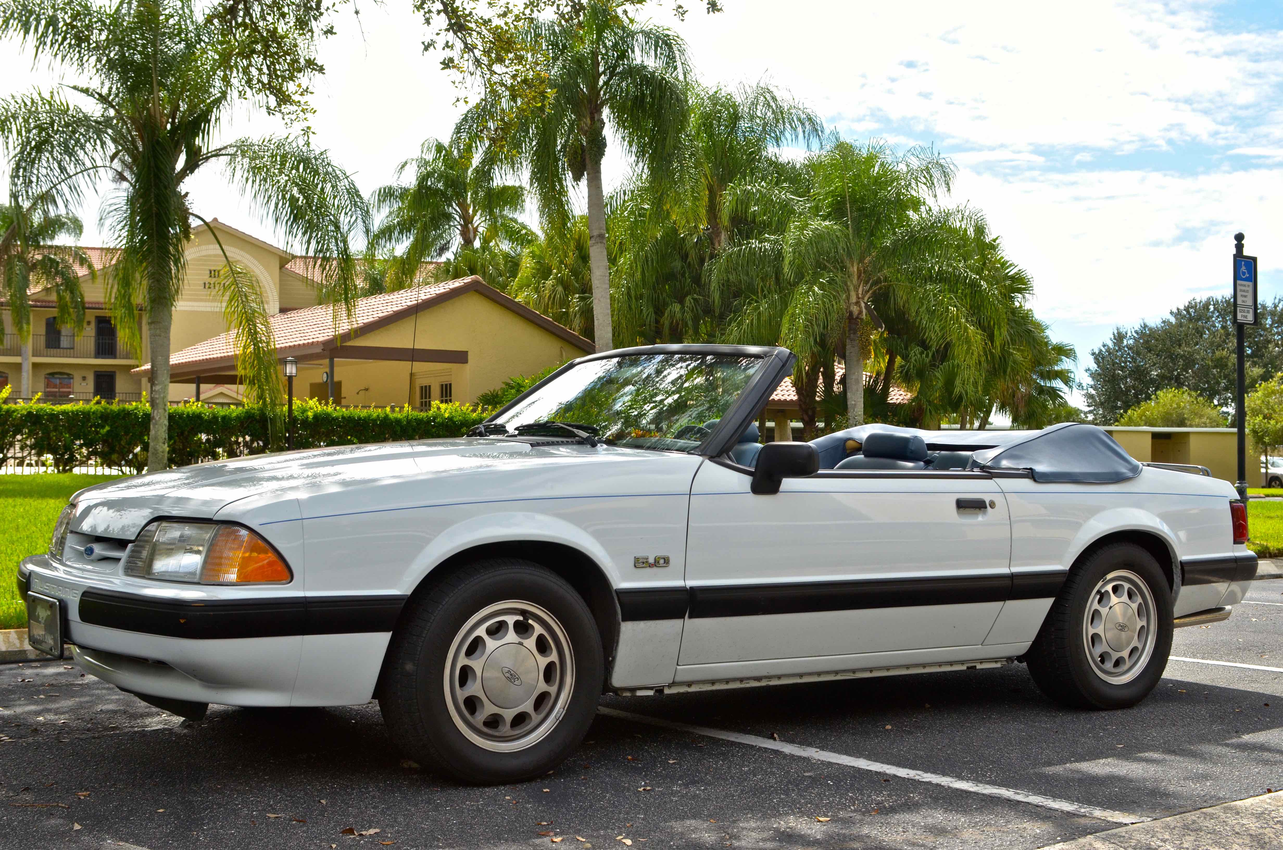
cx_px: 642
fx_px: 1654
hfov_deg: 42.4
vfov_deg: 28.8
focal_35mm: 46
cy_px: 425
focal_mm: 31
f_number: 8
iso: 400
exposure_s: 1/800
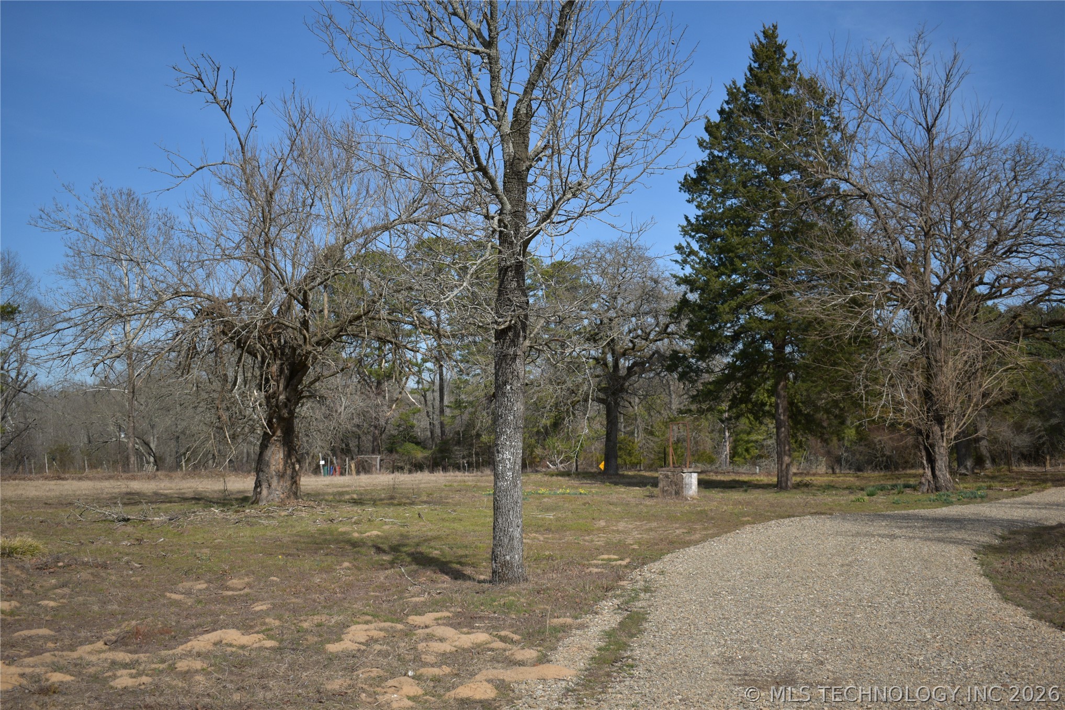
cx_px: 532
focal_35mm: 38
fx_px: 1109
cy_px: 355
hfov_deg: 51.3
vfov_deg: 35.5
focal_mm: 25
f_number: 4
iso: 200
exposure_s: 1/2000
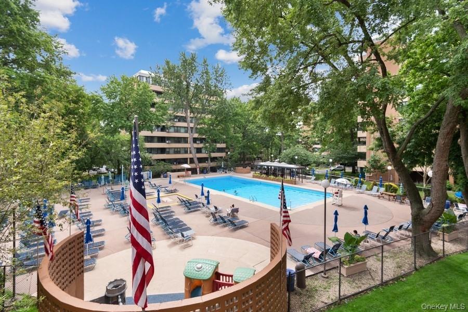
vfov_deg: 73.7
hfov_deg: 96.7
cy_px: 156
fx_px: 208
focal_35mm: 16
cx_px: 234
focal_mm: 16
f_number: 11
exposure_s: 1/640
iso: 400
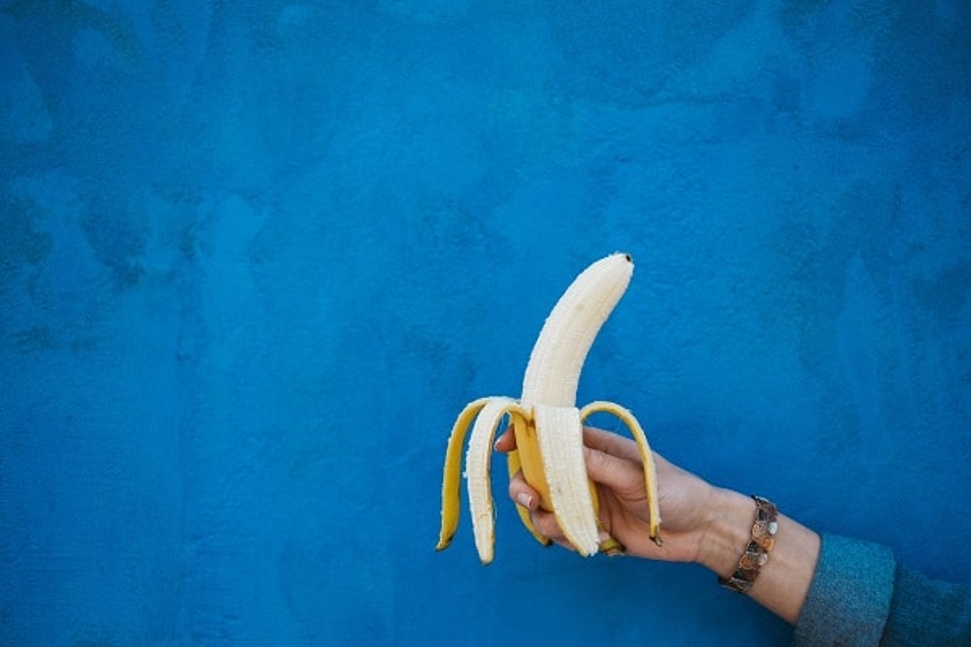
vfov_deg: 25.5
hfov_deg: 37.5
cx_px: 486
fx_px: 1429
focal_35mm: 53
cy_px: 324
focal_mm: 35
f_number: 1.8
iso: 200
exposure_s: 1/1100
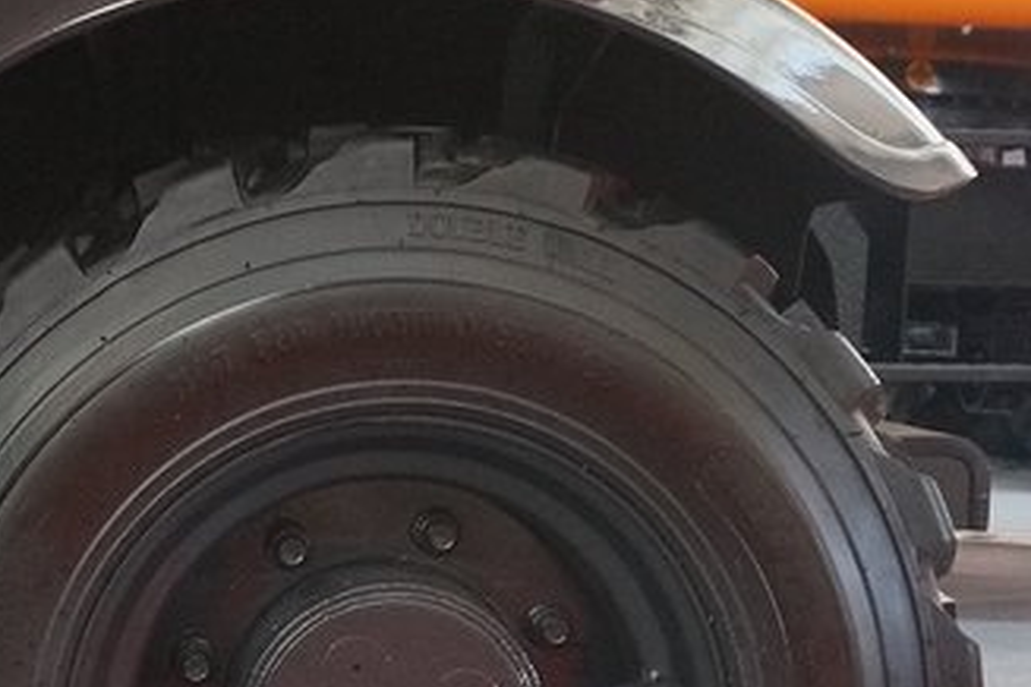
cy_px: 723
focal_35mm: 88
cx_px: 382
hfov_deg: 23.1
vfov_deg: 15.2
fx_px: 2520
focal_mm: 24
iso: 2500
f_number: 5
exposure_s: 1/50
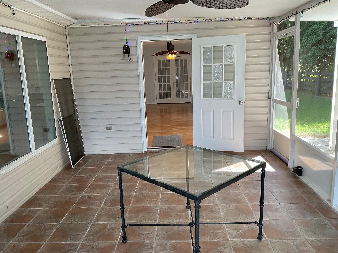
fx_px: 283
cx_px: 169
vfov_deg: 48.2
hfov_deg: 61.7
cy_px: 126
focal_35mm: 29
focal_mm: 3
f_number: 1.8
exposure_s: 1/120
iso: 64
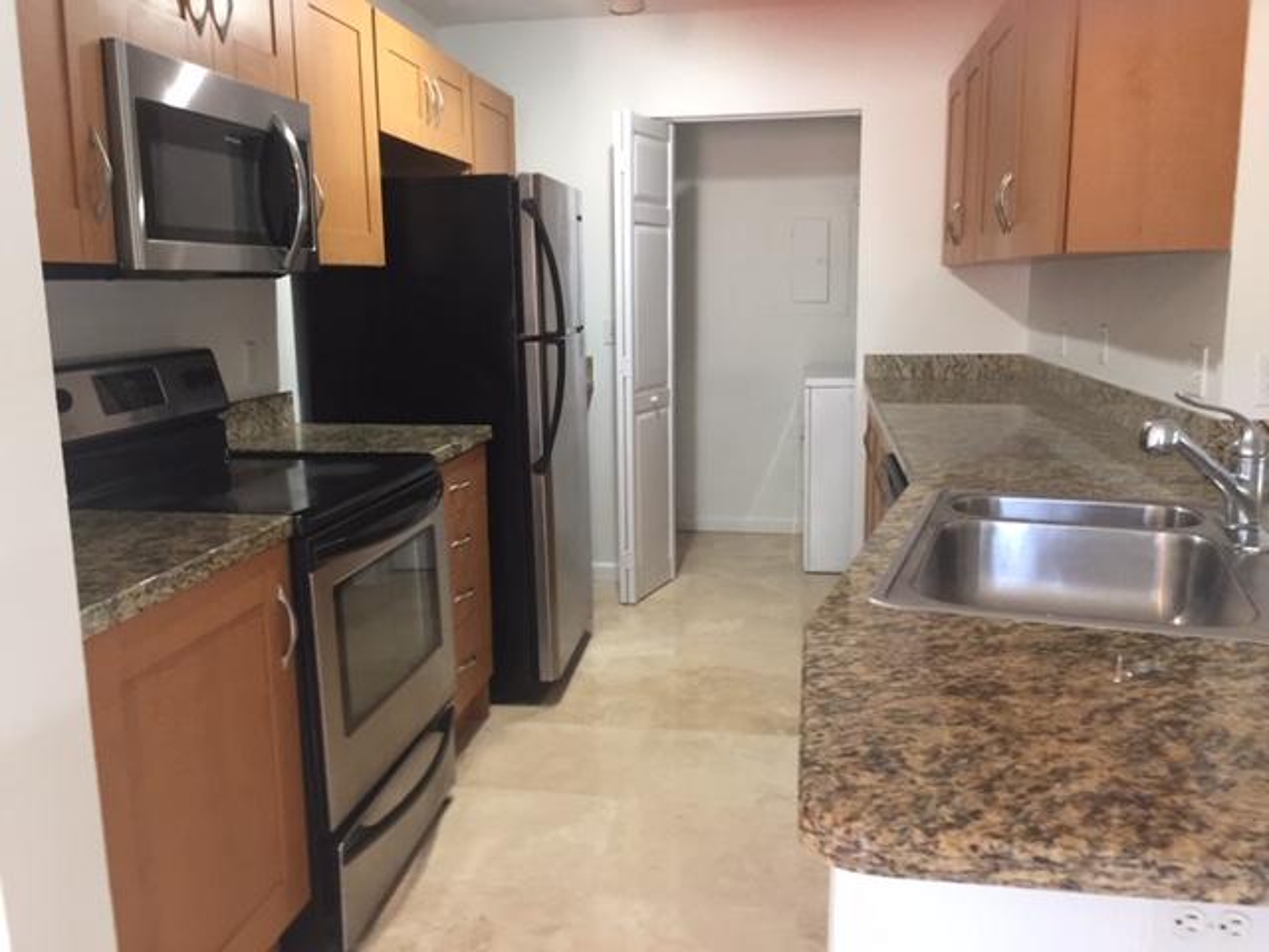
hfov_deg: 61.7
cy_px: 476
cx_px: 634
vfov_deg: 48.2
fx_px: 1063
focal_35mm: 29
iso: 100
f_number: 2.2
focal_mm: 4.15
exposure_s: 1/30
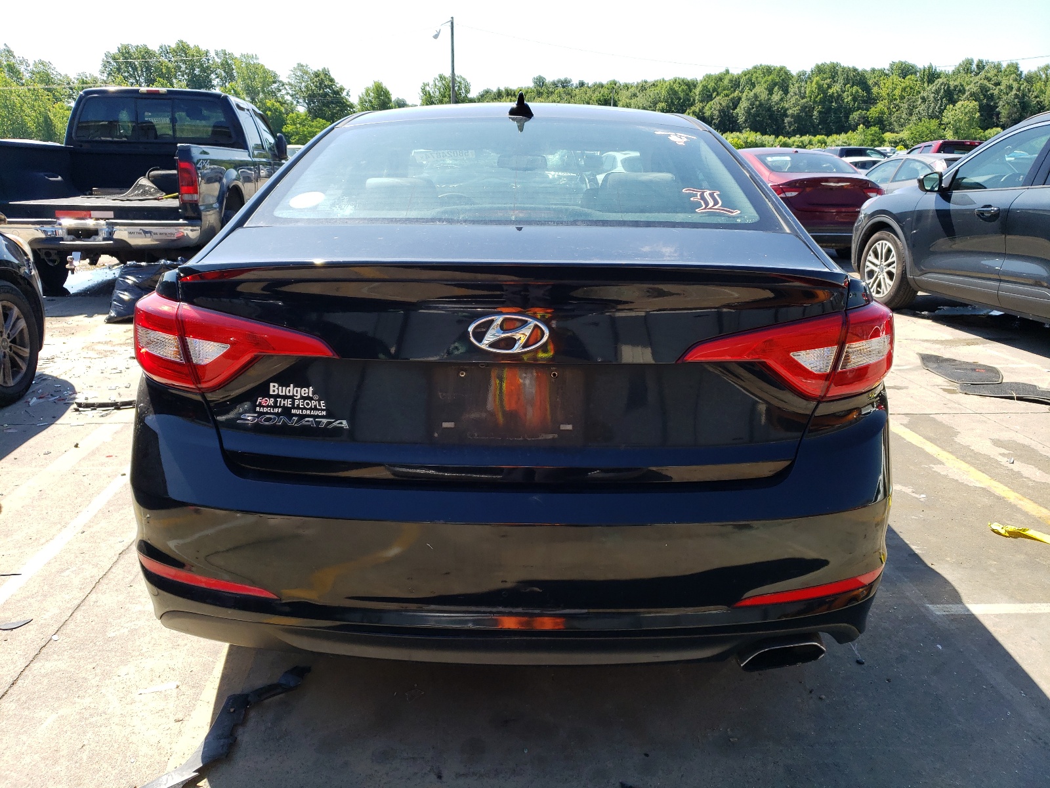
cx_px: 525
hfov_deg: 67.3
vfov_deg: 53.1
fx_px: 789
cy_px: 394
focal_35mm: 26
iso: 50
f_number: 1.5
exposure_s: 1/1111
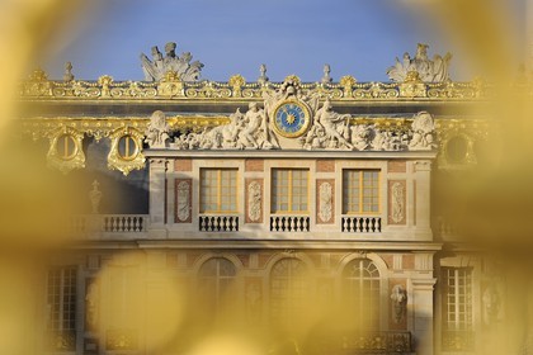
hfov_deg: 10.3
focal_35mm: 200
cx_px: 266
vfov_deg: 6.9
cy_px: 178
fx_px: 2961
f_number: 10
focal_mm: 200
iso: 200
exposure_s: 1/200
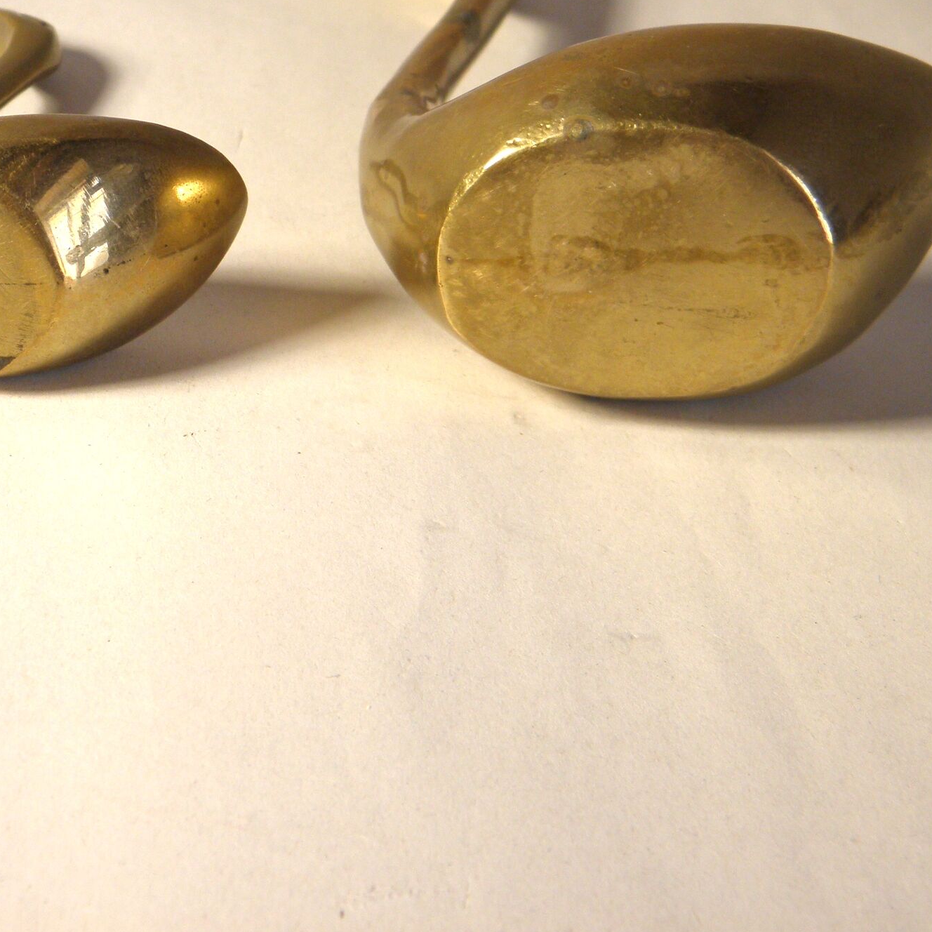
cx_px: 142
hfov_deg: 18.6
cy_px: 261
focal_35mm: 92
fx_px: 2802
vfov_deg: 18.8
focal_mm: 9.7
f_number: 4.1
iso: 100
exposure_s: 1/60
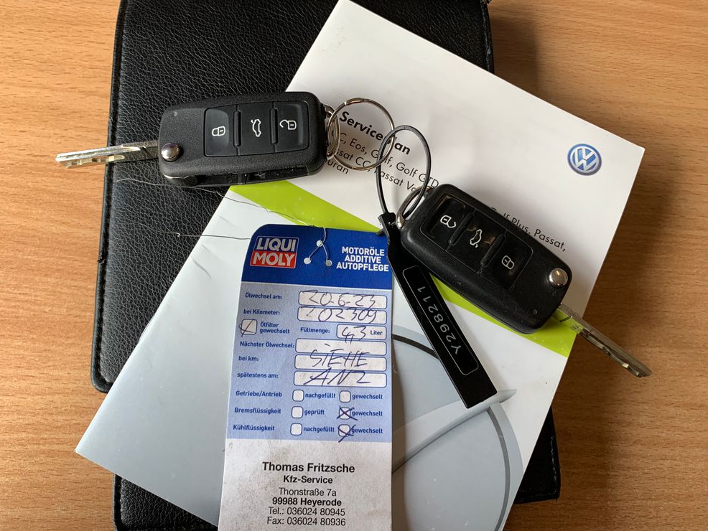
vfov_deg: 51.4
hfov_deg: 65.3
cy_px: 264
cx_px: 350
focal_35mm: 27
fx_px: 552
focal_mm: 4.25
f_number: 1.8
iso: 40
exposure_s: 1/100
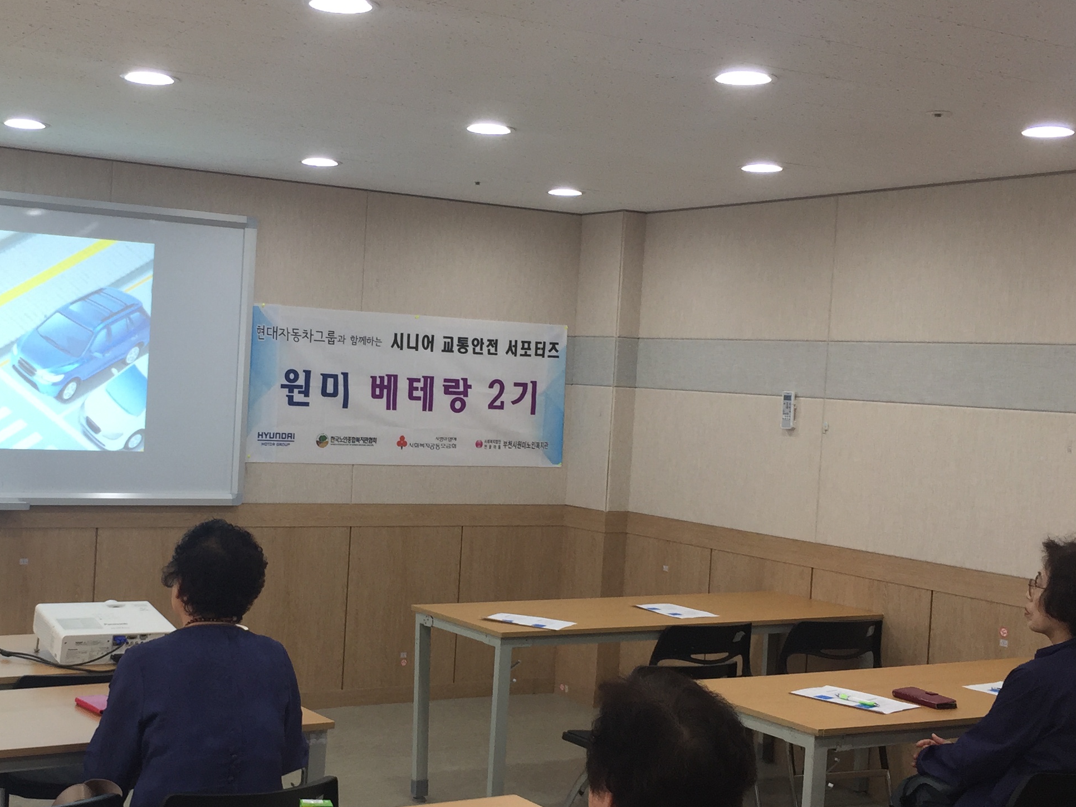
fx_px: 1523
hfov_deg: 38.5
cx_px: 372
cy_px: 428
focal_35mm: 49
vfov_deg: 29.7
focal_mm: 4.15
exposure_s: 1/60
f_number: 2.2
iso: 40
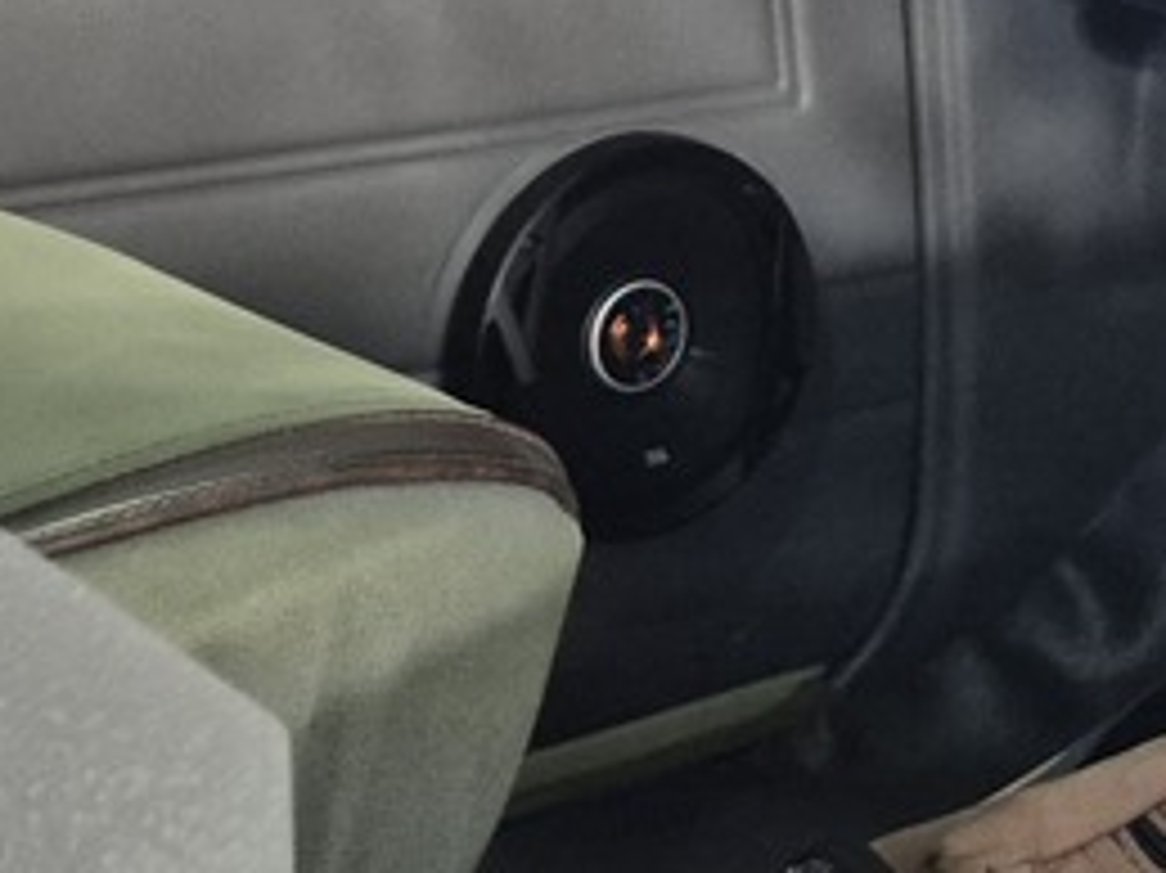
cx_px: 1337
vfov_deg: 15.6
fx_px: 3064
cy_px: -171
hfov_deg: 20.4
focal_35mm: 91
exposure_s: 1/100
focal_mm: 5.4
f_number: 1.8
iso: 1250
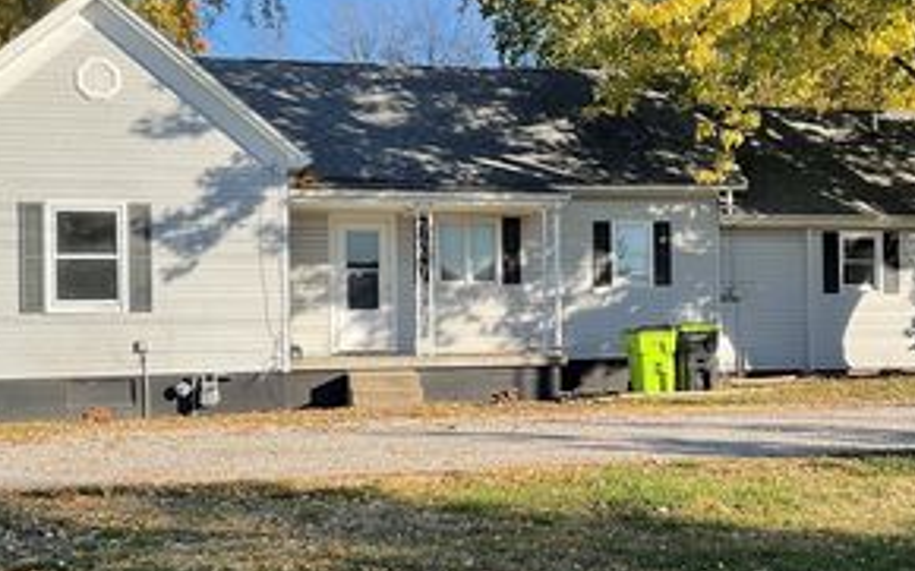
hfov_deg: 38.0
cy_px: 292
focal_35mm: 53
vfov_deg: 24.4
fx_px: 1321
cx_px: 562
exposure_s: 1/912
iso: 16
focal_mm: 3
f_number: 1.8
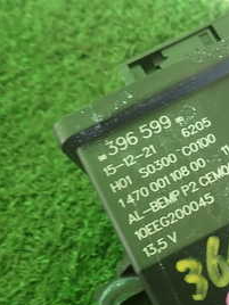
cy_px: 211
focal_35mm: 56
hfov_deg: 23.5
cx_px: 285
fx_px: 494
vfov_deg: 33.9
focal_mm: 4.5
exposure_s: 1/60
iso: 100
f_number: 2
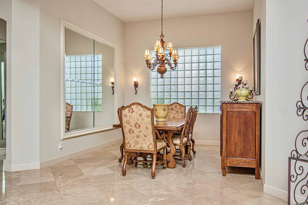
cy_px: 102
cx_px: 154
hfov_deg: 61.9
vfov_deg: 43.6
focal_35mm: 30
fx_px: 257
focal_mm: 20
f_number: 5.6
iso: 450
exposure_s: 1/125
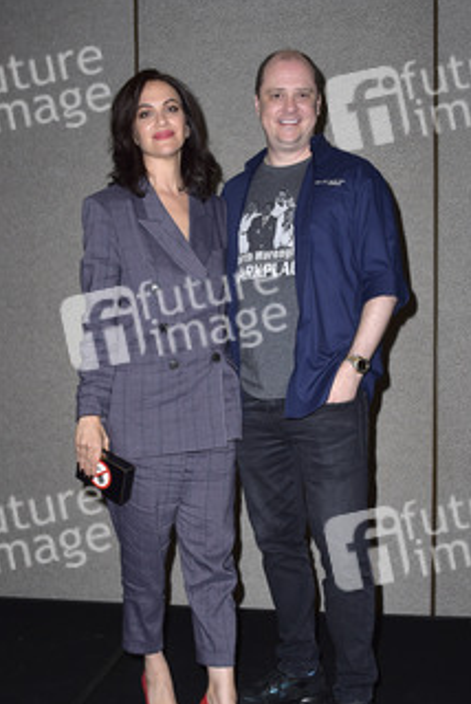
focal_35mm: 40
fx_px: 783
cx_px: 239
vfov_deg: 48.1
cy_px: 429
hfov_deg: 33.5
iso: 500
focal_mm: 32
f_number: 6.3
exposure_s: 1/250
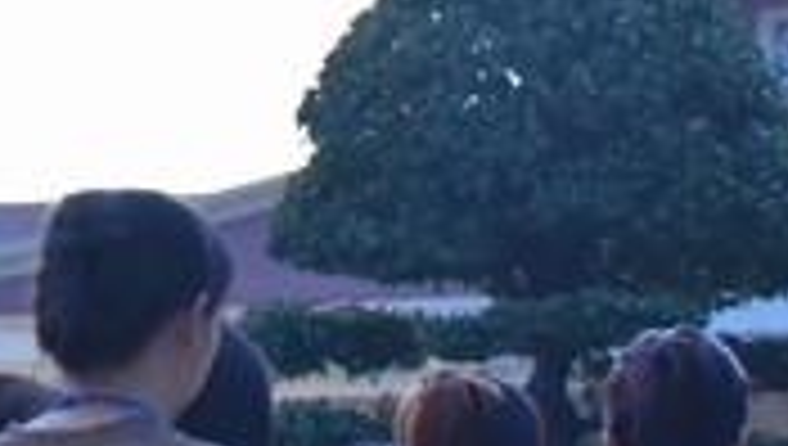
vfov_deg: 5.1
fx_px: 5043
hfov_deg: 8.8
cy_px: 169
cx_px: 919
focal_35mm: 241
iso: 1600
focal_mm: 62
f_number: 4.5
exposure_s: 1/160
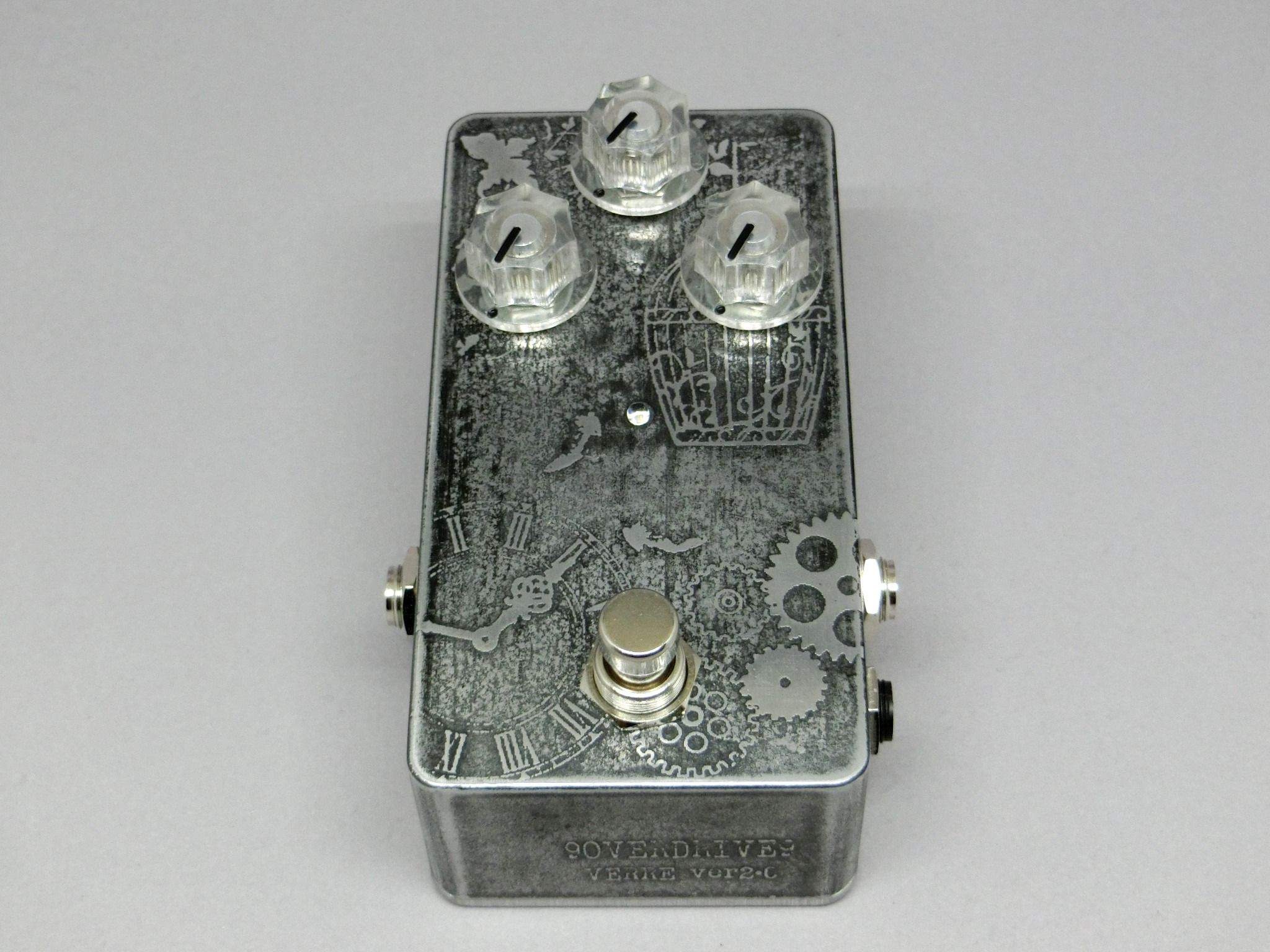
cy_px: 476
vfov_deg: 24.4
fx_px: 2201
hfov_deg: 32.2
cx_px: 635
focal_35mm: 60
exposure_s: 1/80
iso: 400
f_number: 5
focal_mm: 10.7
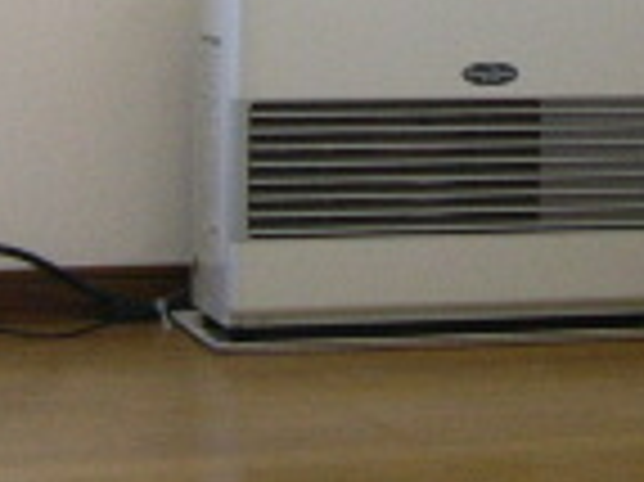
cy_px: -221
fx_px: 2918
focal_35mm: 157
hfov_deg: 12.5
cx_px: 599
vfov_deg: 9.2
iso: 100
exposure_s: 1/30
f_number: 2.8
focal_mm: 5.8
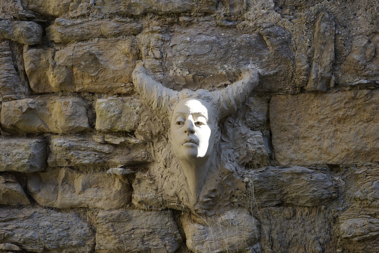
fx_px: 737
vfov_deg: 19.5
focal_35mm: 70
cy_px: 126
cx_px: 190
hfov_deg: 28.8
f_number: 5.6
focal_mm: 70
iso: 250
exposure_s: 1/160
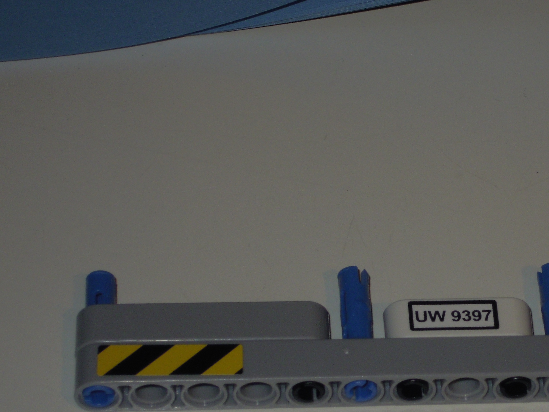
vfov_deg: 8.7
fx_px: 2696
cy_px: 319
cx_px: 455
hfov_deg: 11.6
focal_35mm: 170
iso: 100
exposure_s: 1/50
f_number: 5.4
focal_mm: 17.9
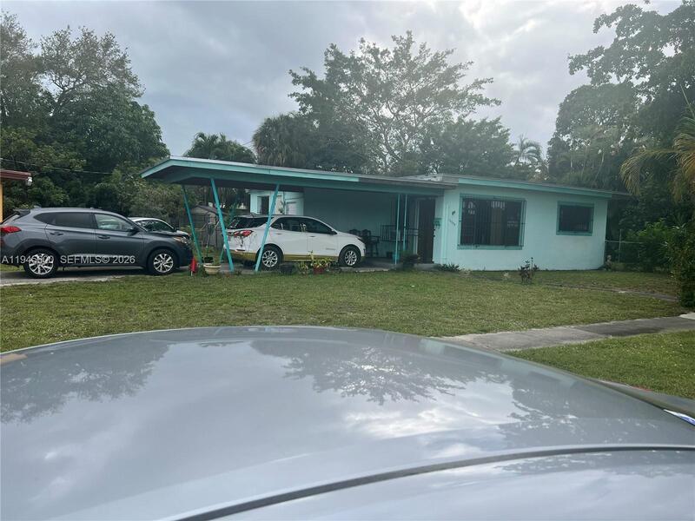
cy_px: 260
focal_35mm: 26
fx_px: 522
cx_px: 348
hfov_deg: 67.3
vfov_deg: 53.1
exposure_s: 1/2208
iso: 50
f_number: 1.5
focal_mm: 5.7
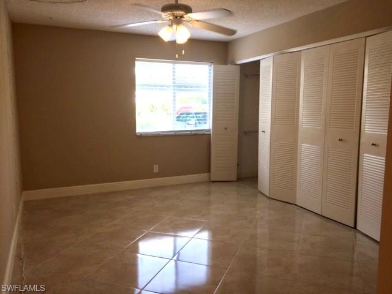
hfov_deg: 61.7
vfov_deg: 48.2
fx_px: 328
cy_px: 147
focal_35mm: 29
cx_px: 196
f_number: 2.2
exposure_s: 1/60
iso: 40
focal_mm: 4.15
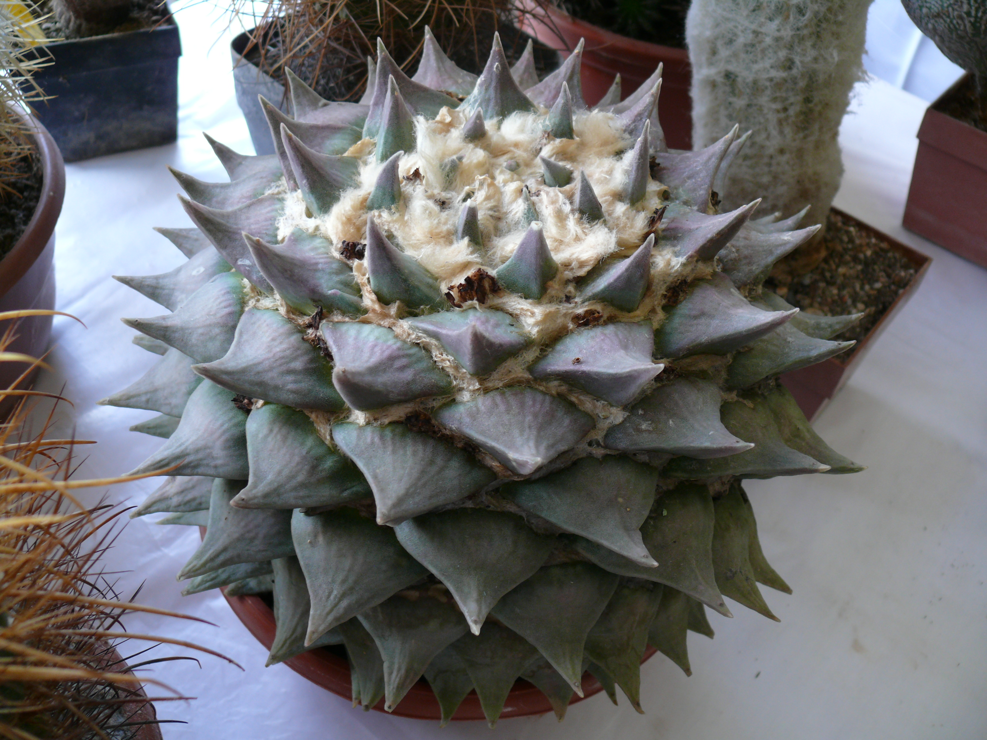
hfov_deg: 52.6
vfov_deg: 40.7
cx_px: 494
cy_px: 370
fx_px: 998
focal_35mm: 35
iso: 100
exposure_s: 1/40
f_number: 2.8
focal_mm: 7.4
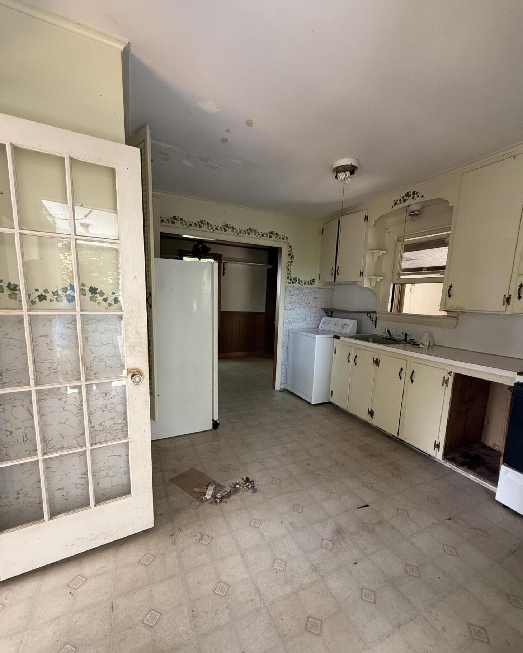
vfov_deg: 96.7
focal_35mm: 15
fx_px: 290
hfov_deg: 84.0
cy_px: 343
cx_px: 263
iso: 320
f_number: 2.2
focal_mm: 2.22
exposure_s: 1/95
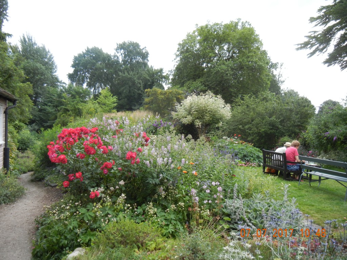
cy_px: 130
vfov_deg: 46.8
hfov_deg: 60.0
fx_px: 301
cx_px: 174
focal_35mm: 30
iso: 160
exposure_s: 1/340
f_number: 3.5
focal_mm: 5.4
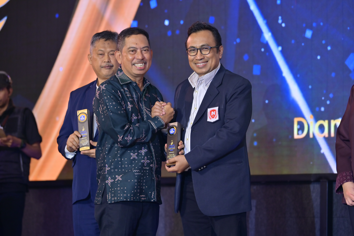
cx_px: 177
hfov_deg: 16.4
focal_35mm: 125
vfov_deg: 11.0
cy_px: 118
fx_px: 1229
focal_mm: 125
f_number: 3.5
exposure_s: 1/200
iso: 800
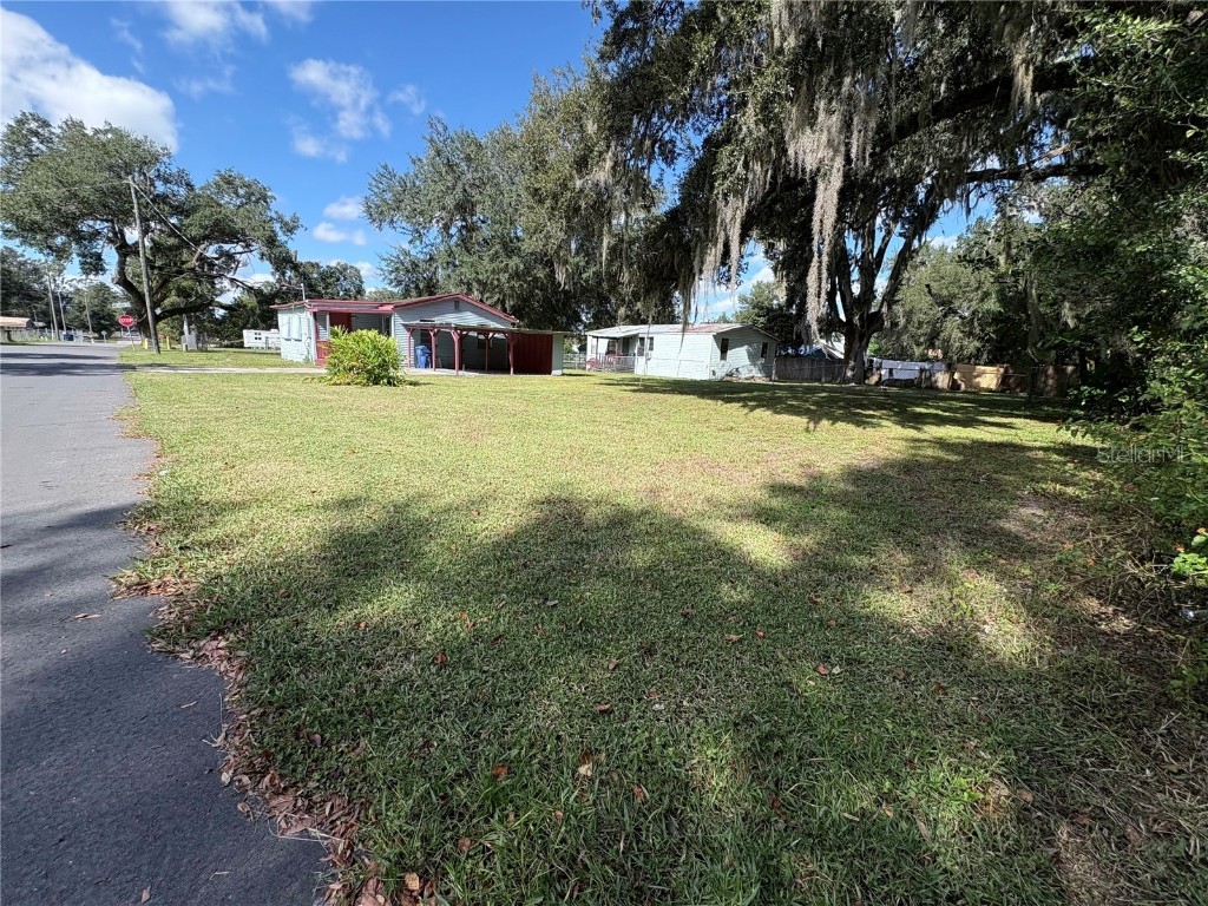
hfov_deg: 102.1
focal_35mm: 14
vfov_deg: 85.7
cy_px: 453
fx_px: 489
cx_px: 604
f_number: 2.2
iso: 50
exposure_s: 1/1236
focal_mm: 2.22
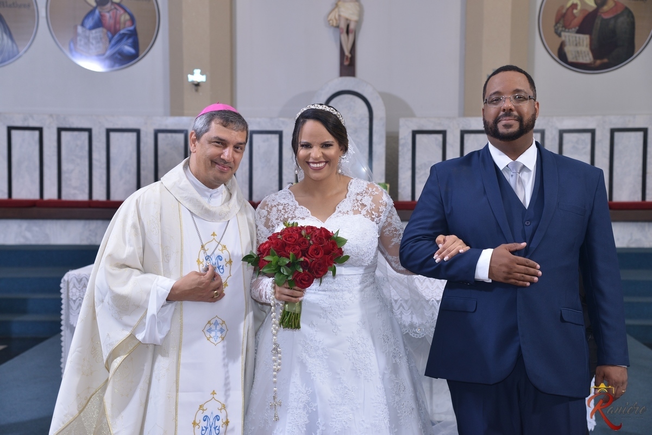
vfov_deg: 21.9
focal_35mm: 62
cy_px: 218
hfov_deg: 32.4
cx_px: 326
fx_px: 1123
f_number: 5
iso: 560
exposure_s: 1/200
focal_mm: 62
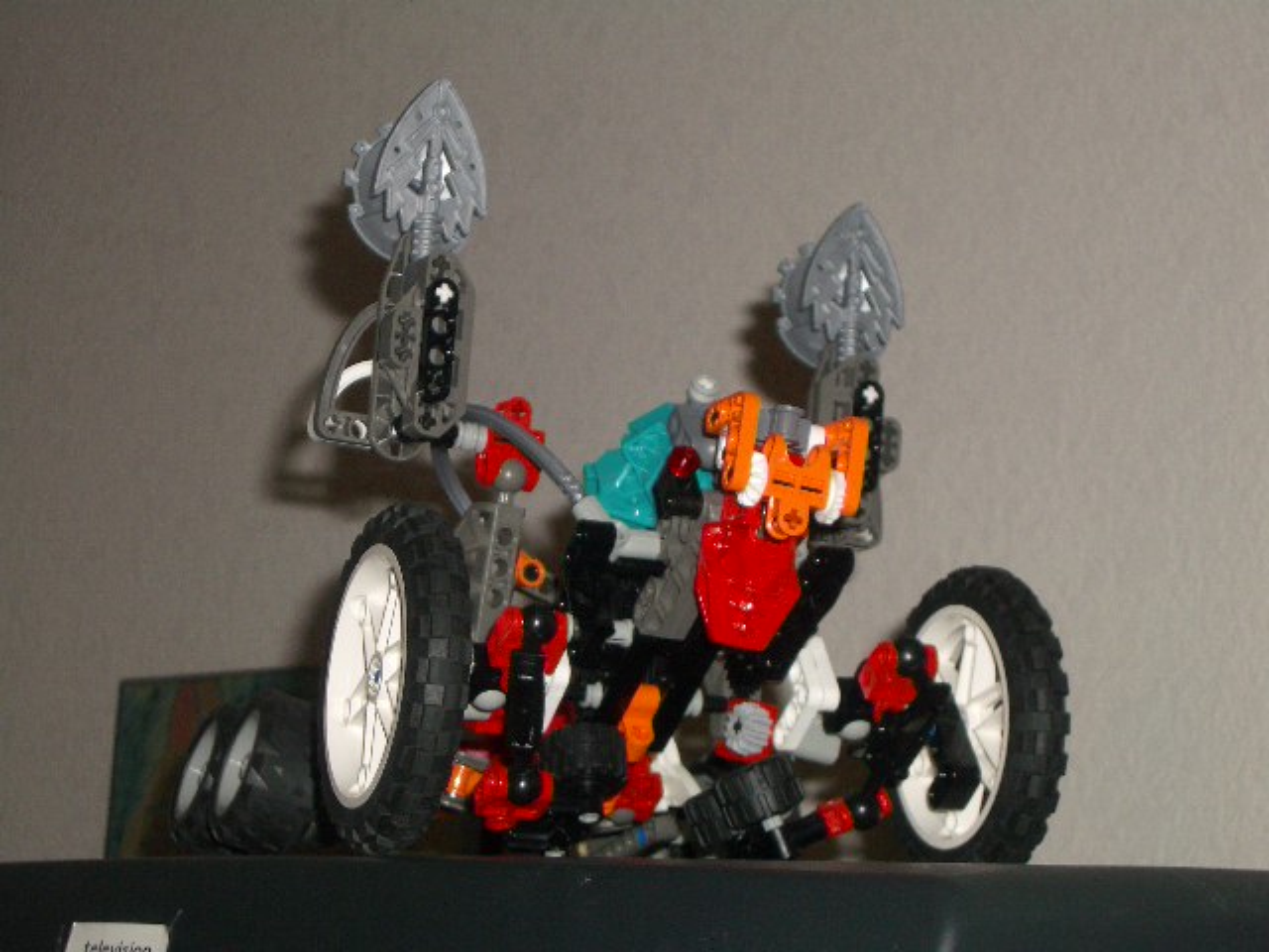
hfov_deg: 26.3
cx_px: 634
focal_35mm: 74
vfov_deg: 19.9
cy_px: 476
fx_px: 2713
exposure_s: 1/60
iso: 100
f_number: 3.9
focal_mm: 12.2
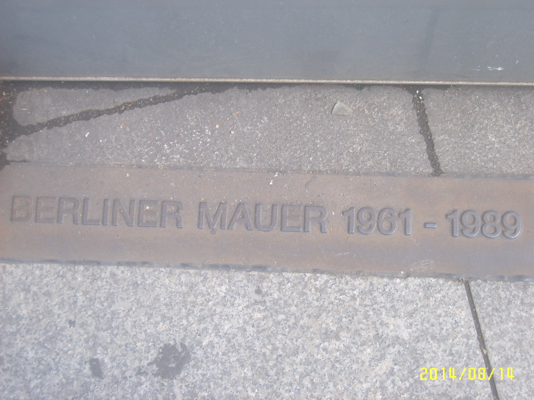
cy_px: 200
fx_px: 1003
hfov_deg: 29.8
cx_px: 267
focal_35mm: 65
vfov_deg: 22.6
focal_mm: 10.8
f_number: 3.7
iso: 50
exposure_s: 1/90
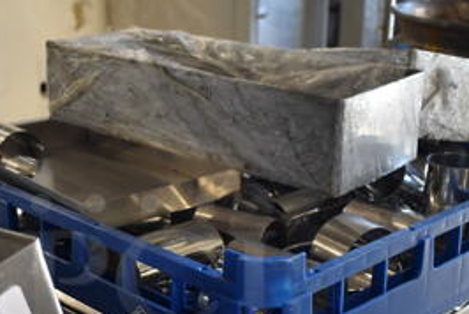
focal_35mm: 62
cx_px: 150
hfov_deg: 32.0
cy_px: 275
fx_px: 809
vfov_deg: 21.5
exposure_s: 1/125
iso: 1100
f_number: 3.5
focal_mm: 18
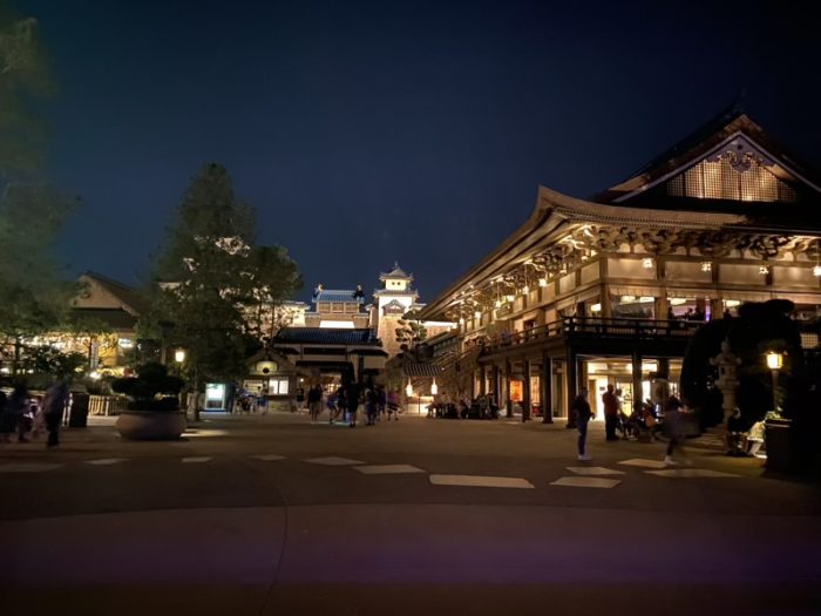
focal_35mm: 26
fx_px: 617
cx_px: 410
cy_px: 308
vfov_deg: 53.1
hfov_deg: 67.3
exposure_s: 1/4
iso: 800
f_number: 1.8
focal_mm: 4.25
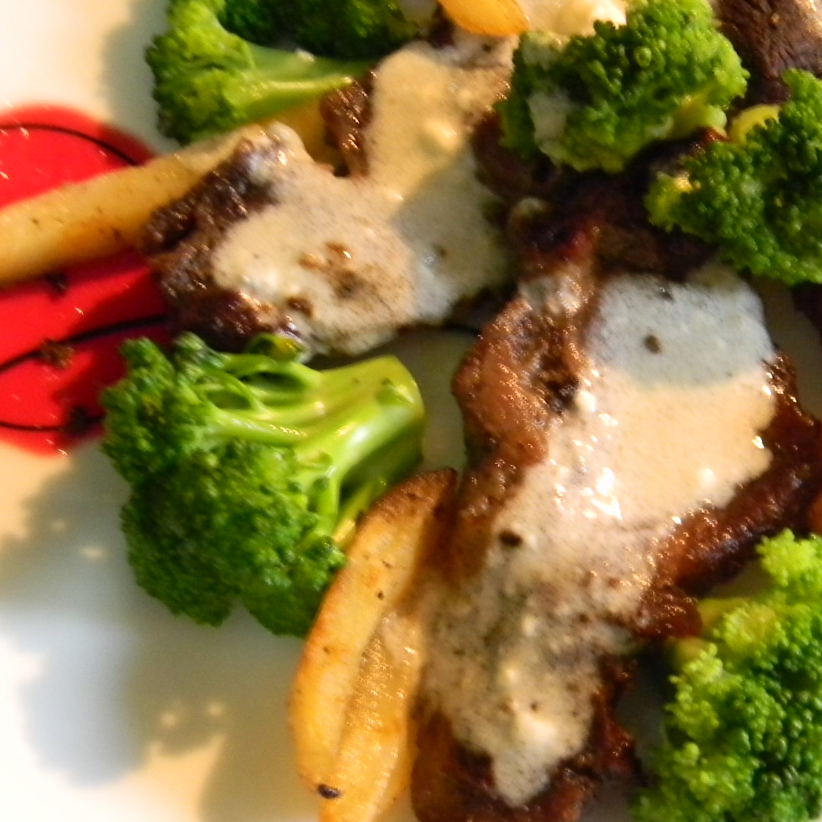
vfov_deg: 24.3
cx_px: 664
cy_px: 335
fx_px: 1907
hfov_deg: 23.9
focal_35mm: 71
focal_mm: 7.3
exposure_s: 1/4.3
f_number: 3.8
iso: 400
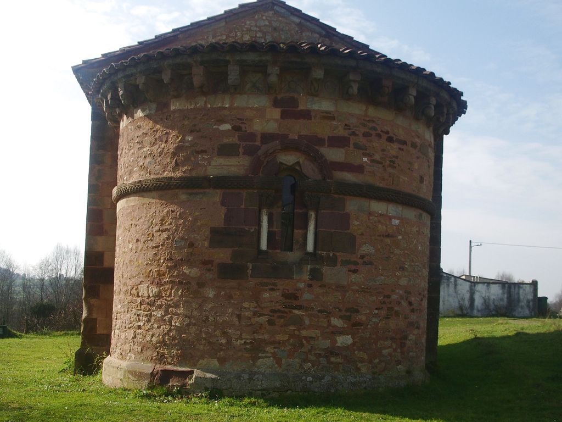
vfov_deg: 29.1
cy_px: 211
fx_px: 812
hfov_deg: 38.2
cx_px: 281
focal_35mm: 50
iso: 50
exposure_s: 1/320
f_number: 5
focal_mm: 8.2
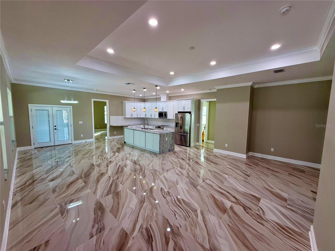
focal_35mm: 14
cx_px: 168
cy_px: 126
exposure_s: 1/120
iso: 160
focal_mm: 2.22
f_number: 2.2
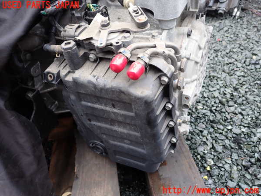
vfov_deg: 46.8
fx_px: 226
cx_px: 130
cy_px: 98
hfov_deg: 60.0
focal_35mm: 30
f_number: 2.3
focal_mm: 5.4
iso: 100
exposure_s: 1/125
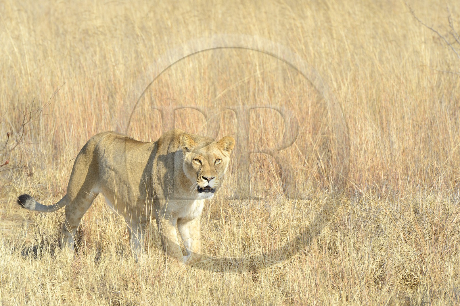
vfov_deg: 4.9
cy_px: 153
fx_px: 3577
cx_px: 230
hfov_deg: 7.4
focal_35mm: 280
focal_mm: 280
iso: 400
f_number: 11
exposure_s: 1/400
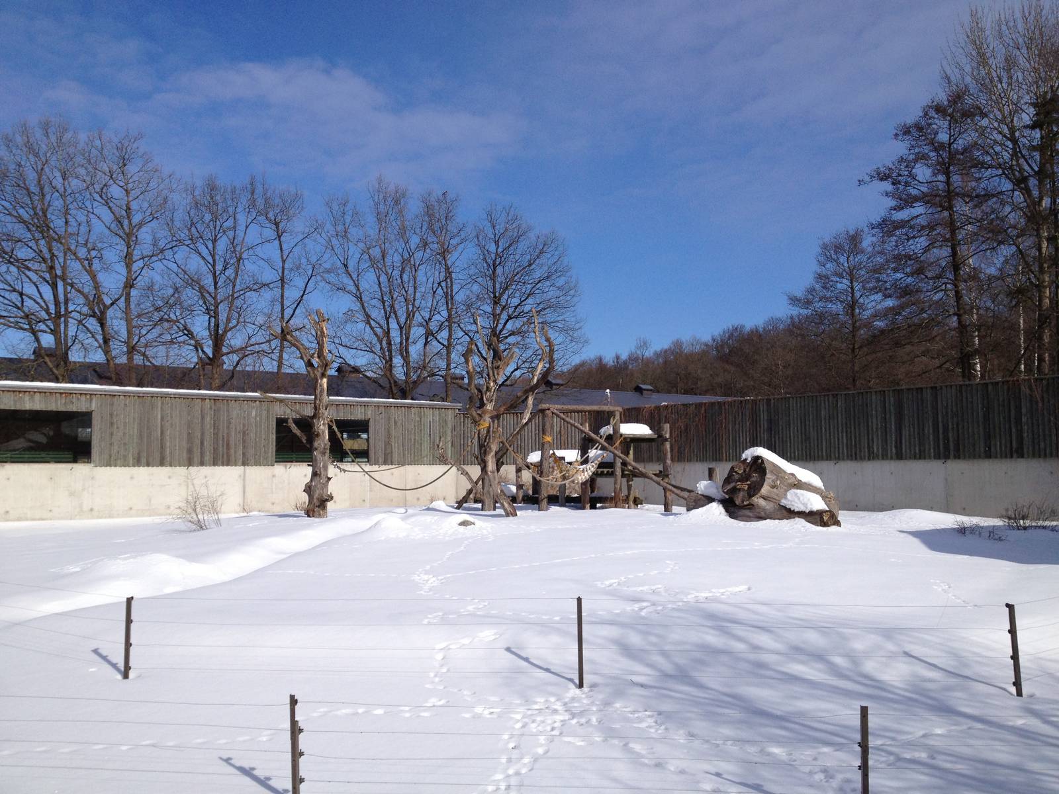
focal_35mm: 35
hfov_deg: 52.6
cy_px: 397
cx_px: 530
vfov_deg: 40.7
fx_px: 1071
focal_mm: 4.28
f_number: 2.4
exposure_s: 1/3460
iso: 50
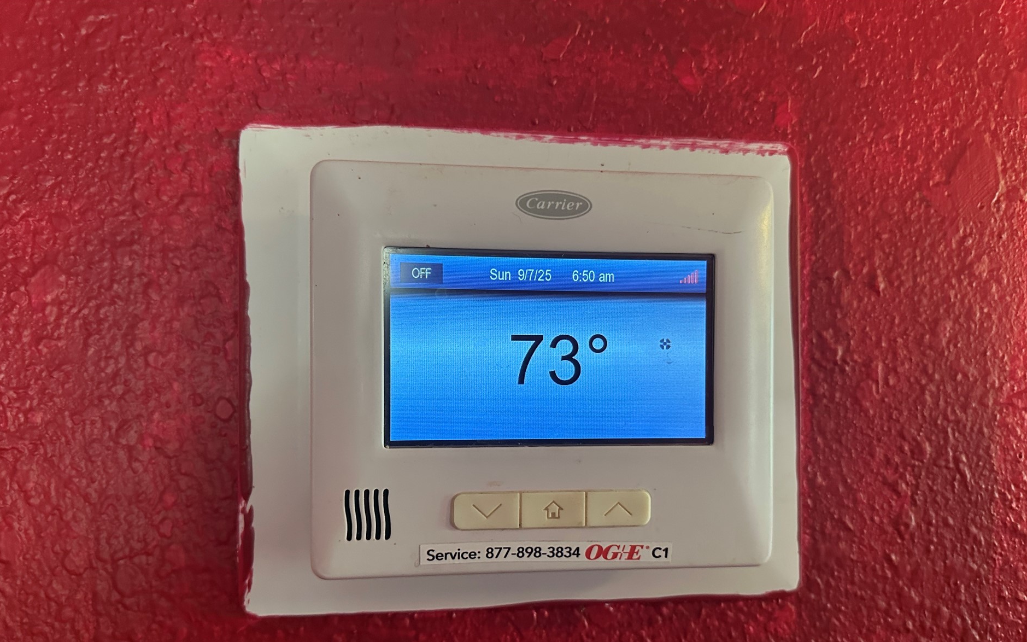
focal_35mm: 26
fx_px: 728
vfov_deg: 47.3
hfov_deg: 70.4
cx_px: 514
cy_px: 391
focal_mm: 6.86
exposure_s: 1/57
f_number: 1.78
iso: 800
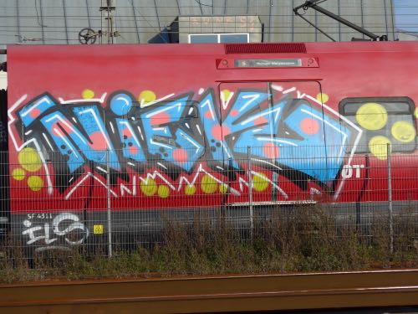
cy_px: 157
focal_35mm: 110
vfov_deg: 13.5
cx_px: 209
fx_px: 1328
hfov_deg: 17.9
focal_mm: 21.6
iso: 80
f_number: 4.9
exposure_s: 1/800
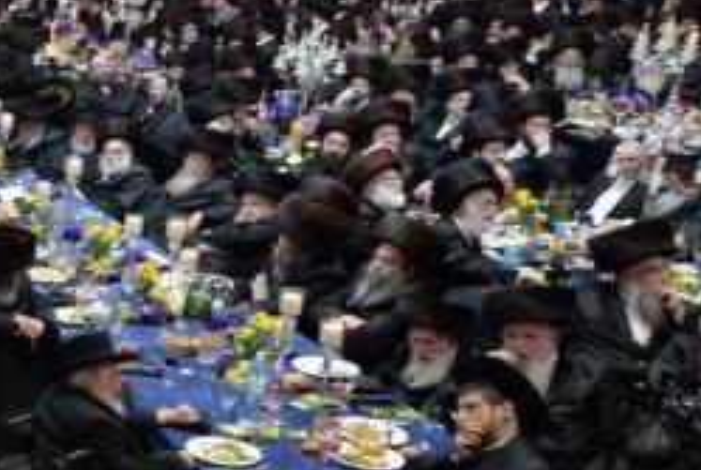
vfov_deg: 17.5
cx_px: -510
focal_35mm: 78
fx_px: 1522
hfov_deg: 20.0
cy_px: 355
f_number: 7.1
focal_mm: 19
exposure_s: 1/100
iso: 2000
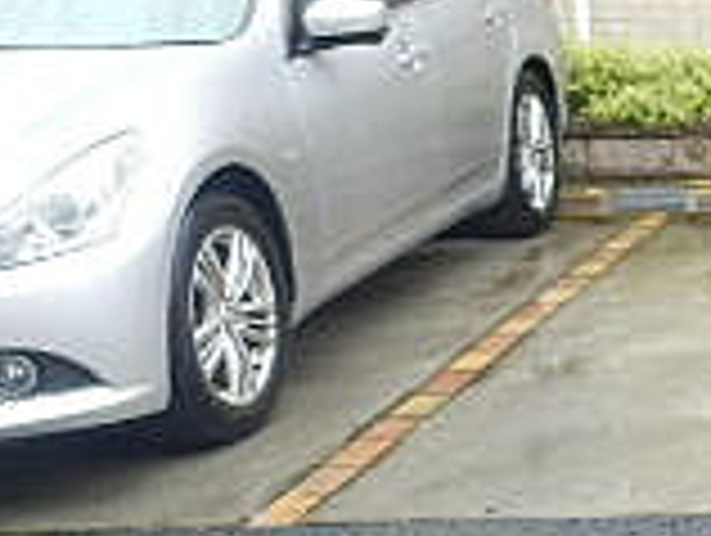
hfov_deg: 17.2
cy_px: 374
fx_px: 1995
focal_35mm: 97
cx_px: 1206
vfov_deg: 15.2
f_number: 3
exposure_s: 1/30
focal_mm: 4.2
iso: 80
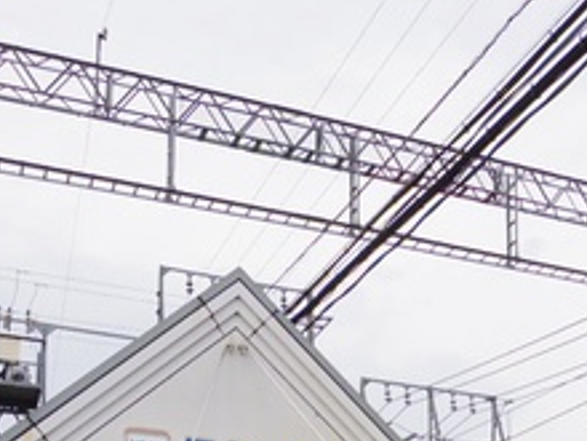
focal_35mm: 54
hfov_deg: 35.2
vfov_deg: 23.7
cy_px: 579
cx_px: 390
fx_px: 916
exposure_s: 1/250
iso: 200
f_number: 4.5
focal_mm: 3.8
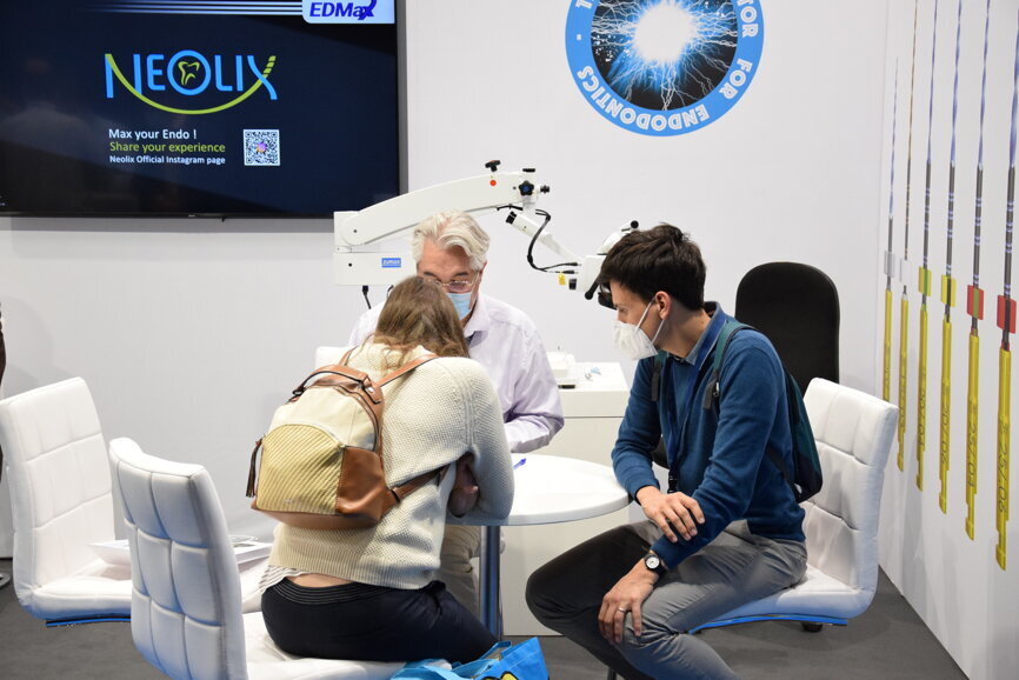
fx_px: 1784
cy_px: 340
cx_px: 510
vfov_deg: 21.6
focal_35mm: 63
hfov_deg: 31.9
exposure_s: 1/200
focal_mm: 42
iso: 2500
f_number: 5
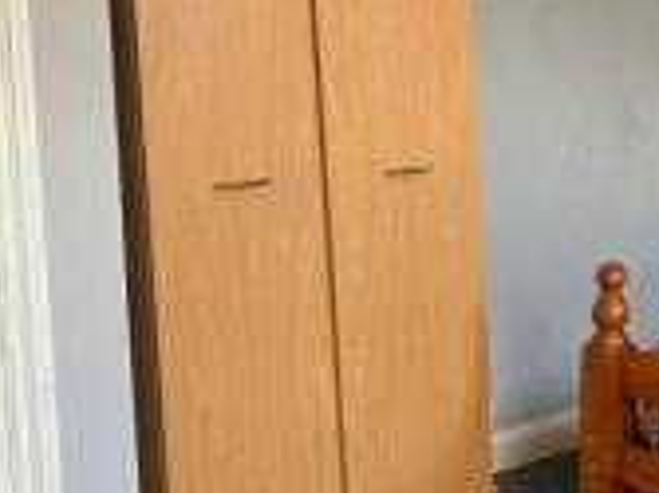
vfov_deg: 17.5
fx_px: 1598
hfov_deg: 19.9
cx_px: 1016
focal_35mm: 84
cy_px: 219
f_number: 1.78
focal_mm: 6.86
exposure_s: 1/121
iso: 200
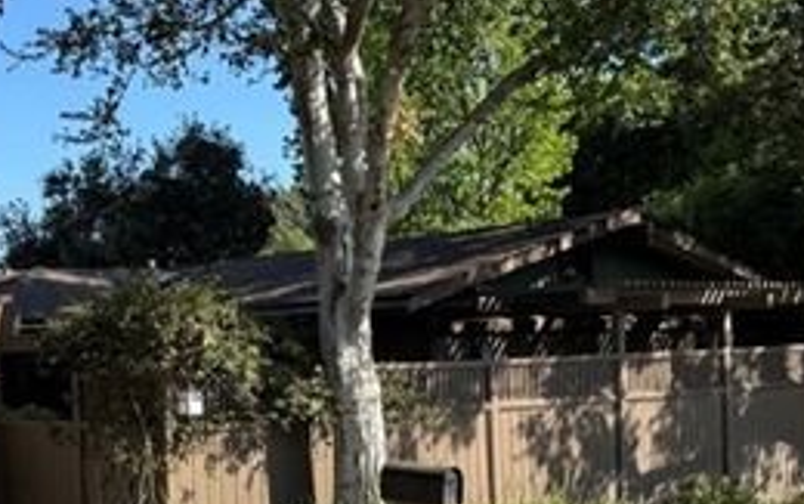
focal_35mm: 58
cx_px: 232
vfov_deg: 22.2
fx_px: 1272
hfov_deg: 34.5
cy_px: 366
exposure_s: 1/2331
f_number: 1.78
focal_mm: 6.76
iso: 80
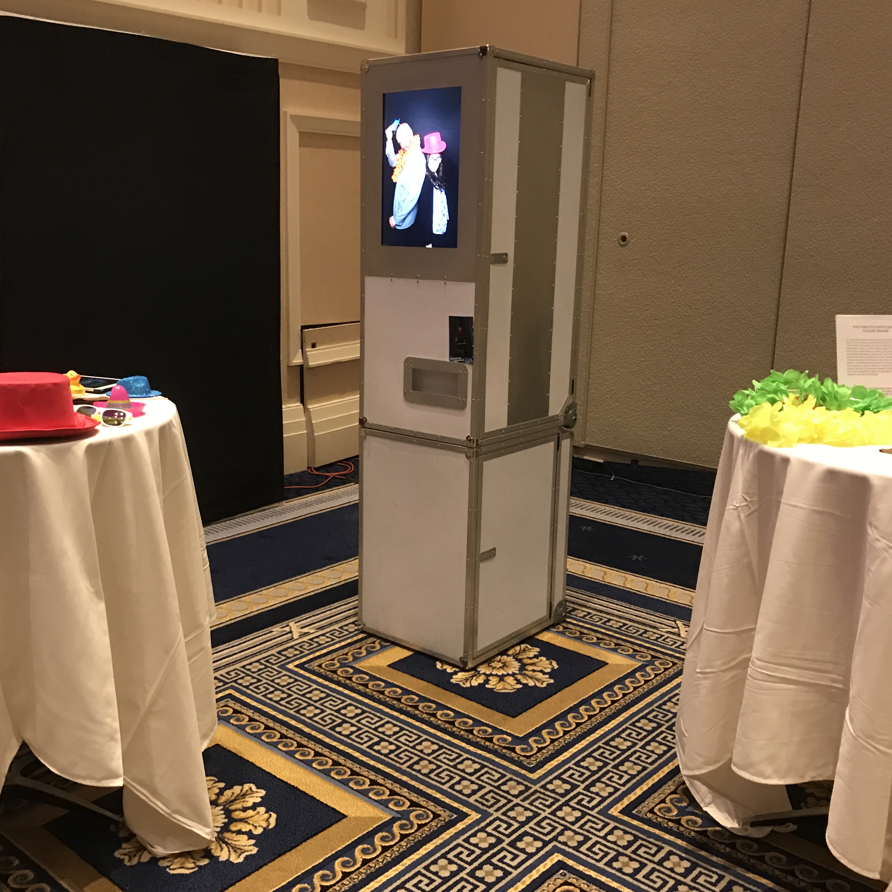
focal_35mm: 34
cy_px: 456
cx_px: 407
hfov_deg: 48.4
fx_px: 991
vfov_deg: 48.4
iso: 80
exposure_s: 1/7
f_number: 1.8
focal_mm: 3.99
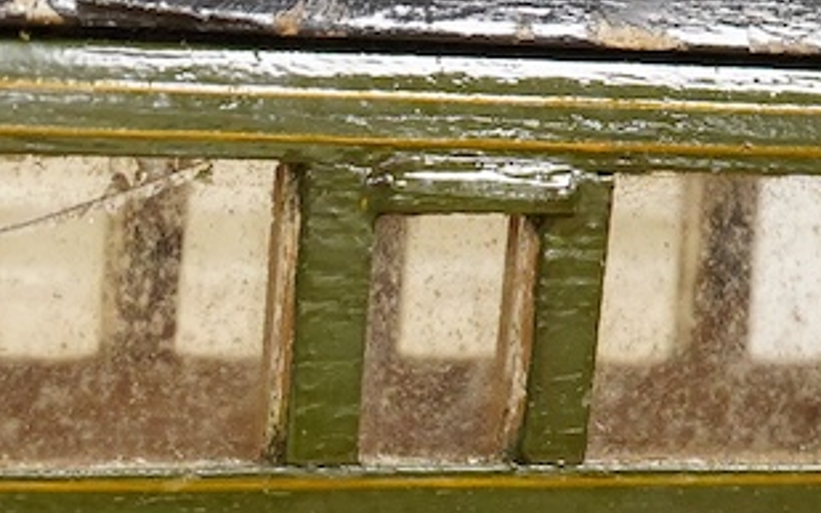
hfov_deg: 12.3
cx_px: -113
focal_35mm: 167
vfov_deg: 7.8
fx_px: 3736
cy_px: 510
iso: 2500
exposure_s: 1/80
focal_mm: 30
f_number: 10
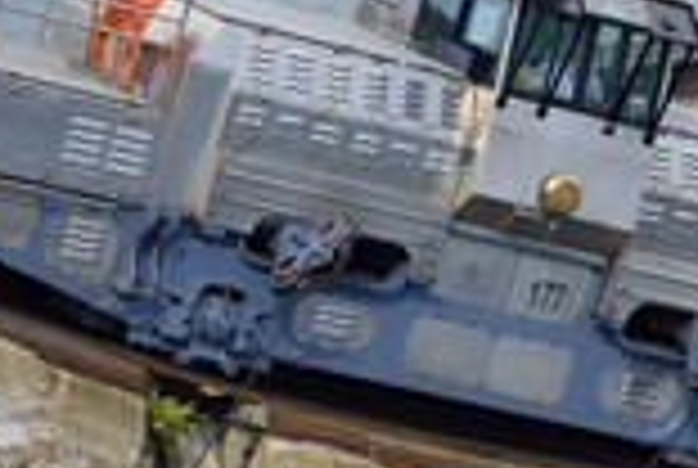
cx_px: 450
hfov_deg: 5.6
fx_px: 7090
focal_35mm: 365
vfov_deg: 3.8
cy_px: 14
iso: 200
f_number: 9
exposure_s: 1/320
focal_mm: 135
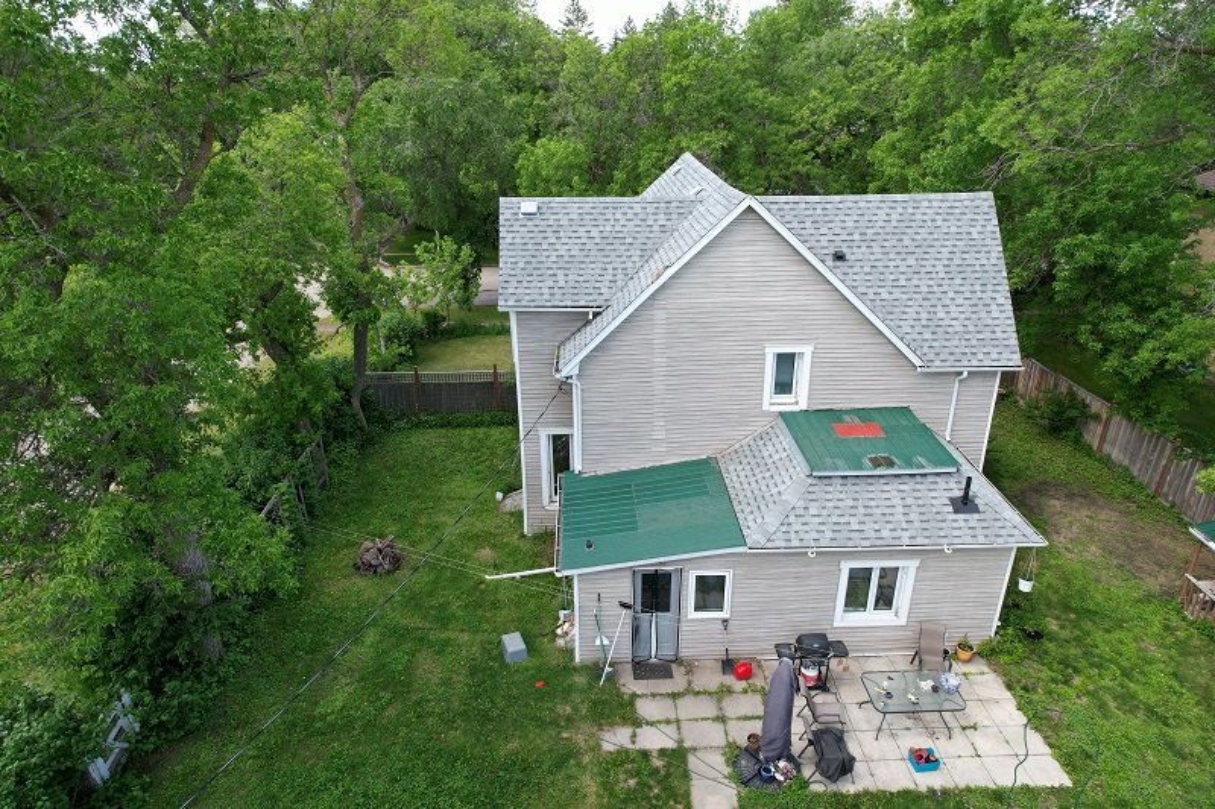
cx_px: 608
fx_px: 742
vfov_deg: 57.2
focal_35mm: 22
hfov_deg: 78.6
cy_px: 404
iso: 100
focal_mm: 8.38
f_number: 2.8
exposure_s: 1/400
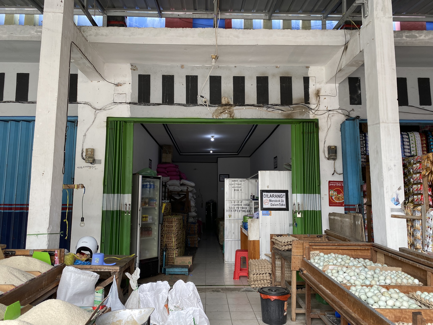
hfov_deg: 67.3
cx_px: 216
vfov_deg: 53.1
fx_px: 325
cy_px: 162
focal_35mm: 26
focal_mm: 4.25
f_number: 1.8
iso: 40
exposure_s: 1/121
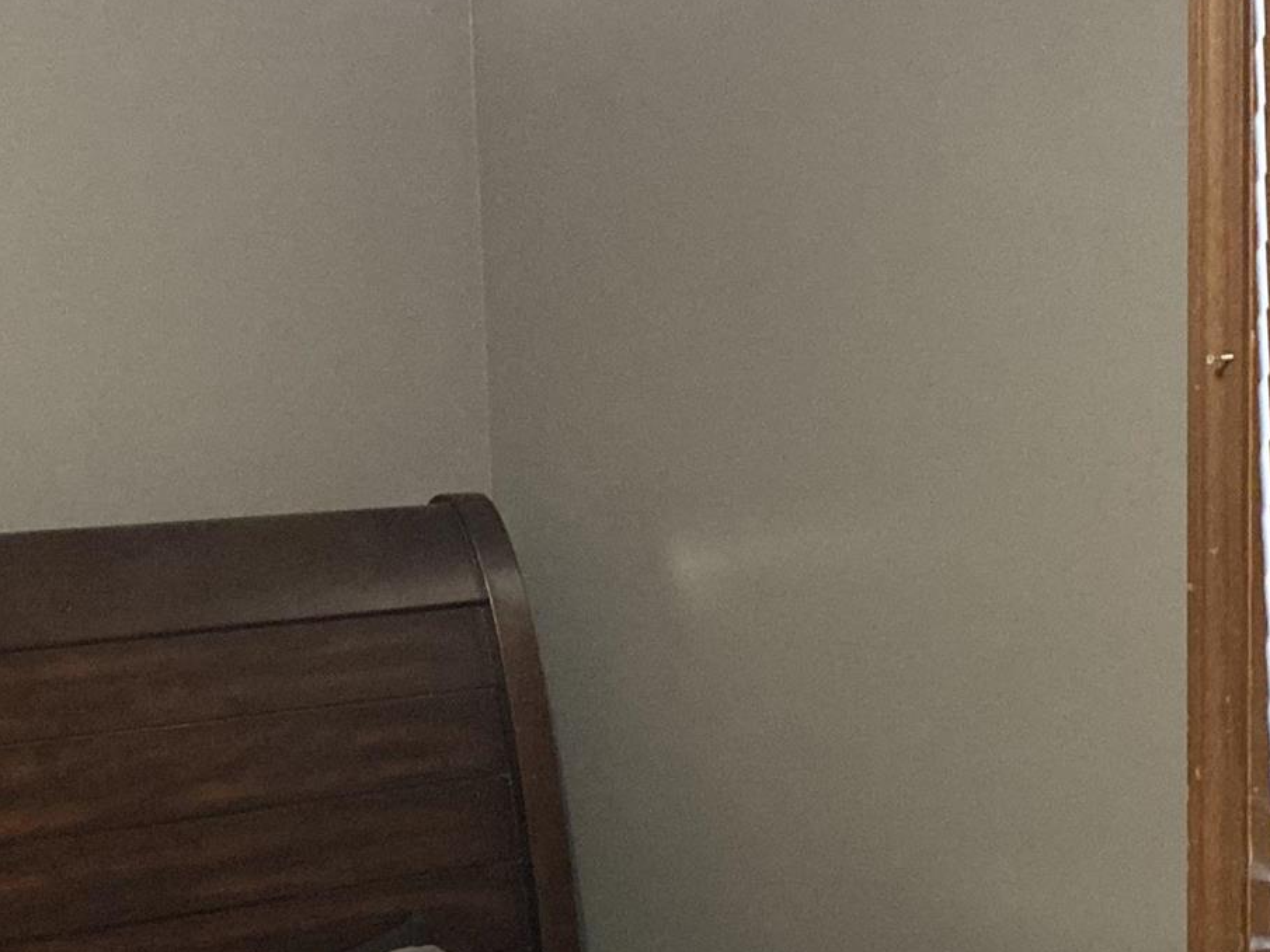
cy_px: 812
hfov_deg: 20.4
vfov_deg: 15.4
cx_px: 1031
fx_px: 3486
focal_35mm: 95
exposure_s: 1/40
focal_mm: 3.99
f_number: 1.8
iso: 320
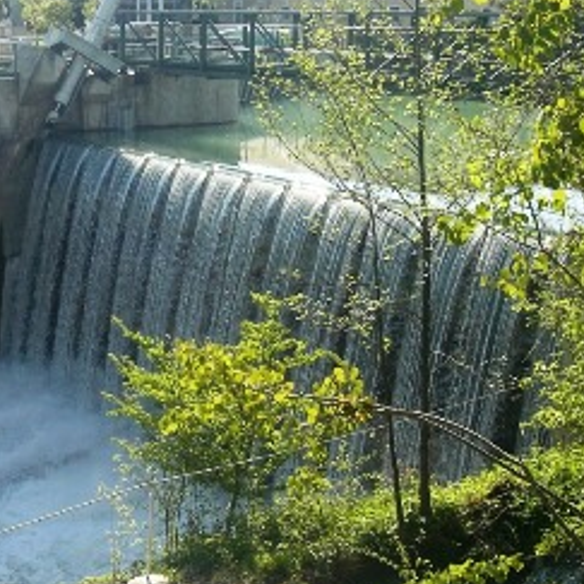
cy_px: 216
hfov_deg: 27.3
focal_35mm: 62
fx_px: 1183
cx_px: 135
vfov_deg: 27.6
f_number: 4.4
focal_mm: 6.3
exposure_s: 1/400
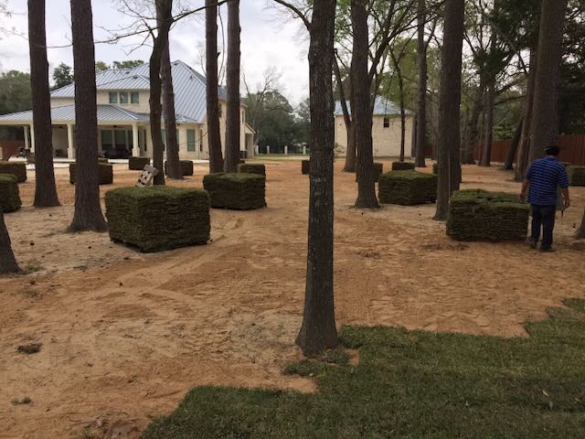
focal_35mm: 29
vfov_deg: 48.2
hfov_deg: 61.7
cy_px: 220
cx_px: 292
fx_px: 490
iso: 32
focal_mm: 4.15
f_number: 2.2
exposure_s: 1/311
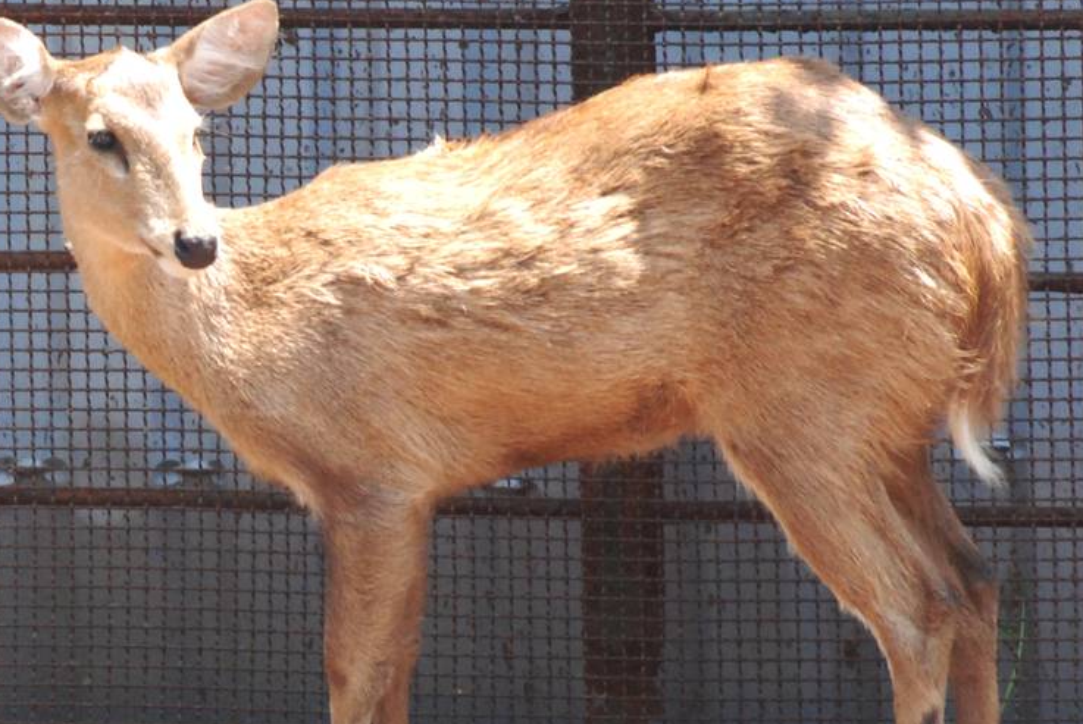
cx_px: 169
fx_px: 29420
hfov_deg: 2.1
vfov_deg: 1.4
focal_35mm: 977
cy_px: 390
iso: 1600
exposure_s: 1/160
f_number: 16
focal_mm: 300
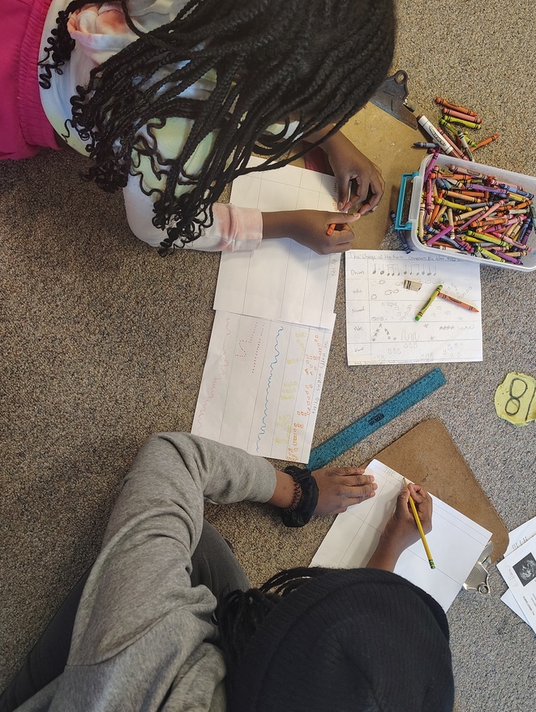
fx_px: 577
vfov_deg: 63.4
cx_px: 310
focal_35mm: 28
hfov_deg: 49.7
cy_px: 357
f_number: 1.8
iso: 1288
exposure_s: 1/60
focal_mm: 5.56
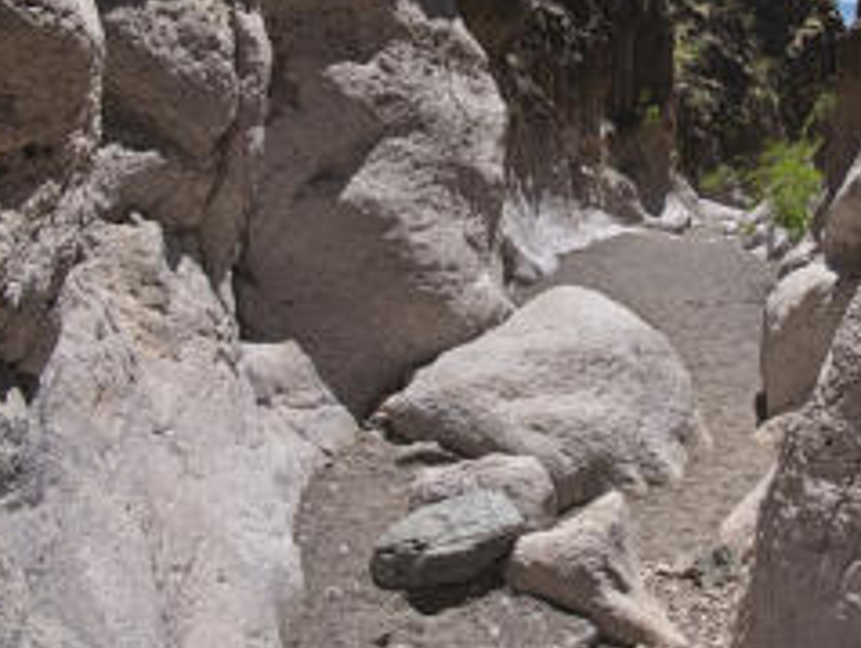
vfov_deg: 35.6
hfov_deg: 45.7
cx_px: 606
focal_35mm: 40
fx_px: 996
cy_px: 203
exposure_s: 1/500
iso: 200
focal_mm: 12
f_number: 8
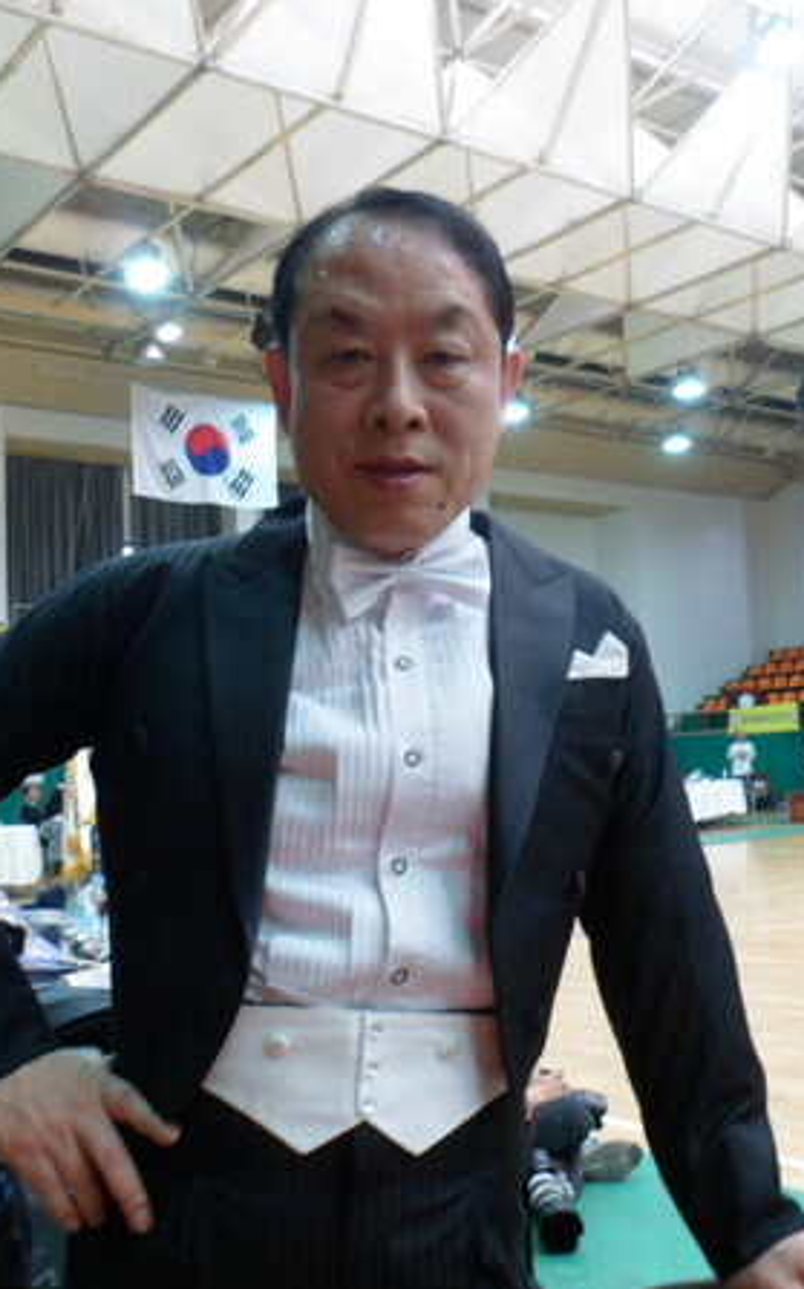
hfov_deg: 34.4
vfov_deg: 52.8
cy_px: 643
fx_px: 1298
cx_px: 435
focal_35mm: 37
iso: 100
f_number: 3.3
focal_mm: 4.9
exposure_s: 1/20
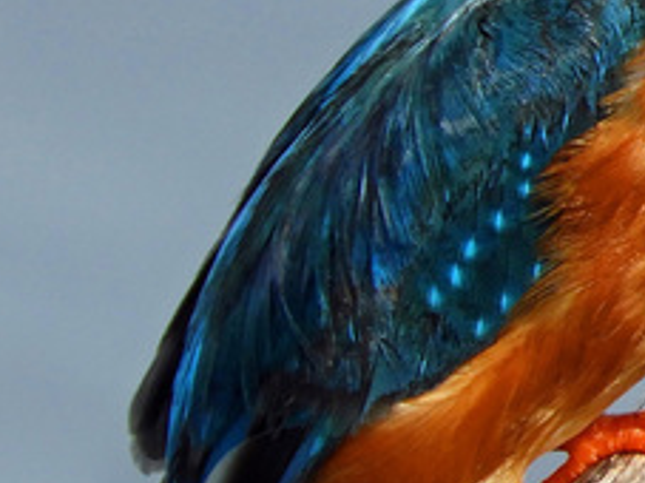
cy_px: 233
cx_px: 950
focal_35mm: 2097
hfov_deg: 0.9
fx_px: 39053
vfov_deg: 0.7
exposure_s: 1/250
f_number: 5.6
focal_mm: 116.5
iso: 100
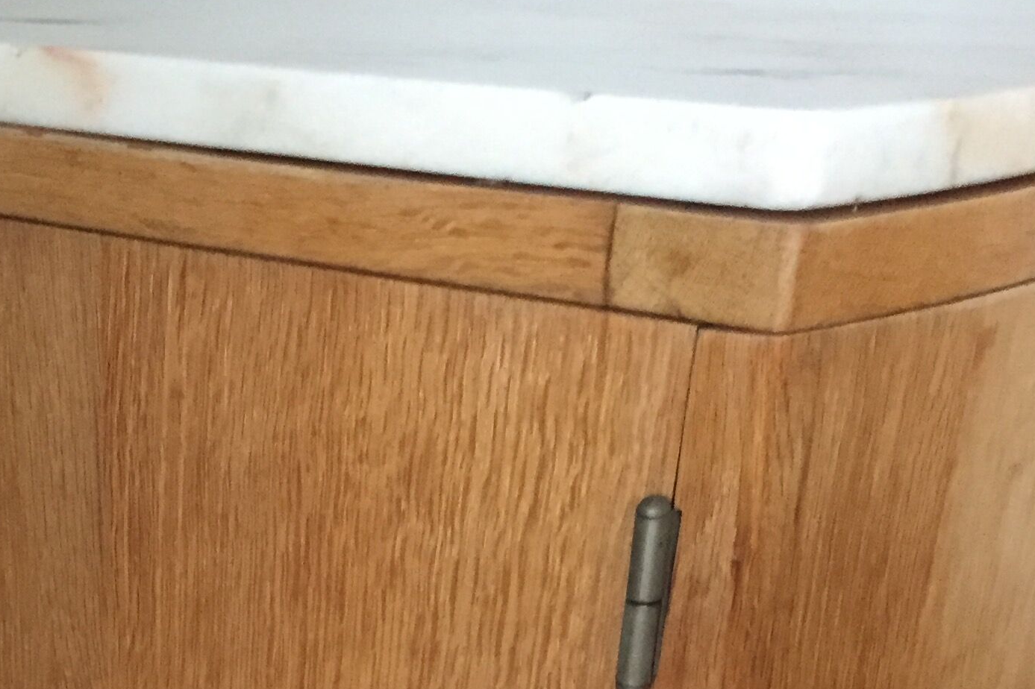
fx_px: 2041
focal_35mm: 71
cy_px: 1076
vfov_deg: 17.1
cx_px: 154
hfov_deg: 27.7
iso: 250
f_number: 2.2
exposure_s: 1/17
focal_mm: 4.15
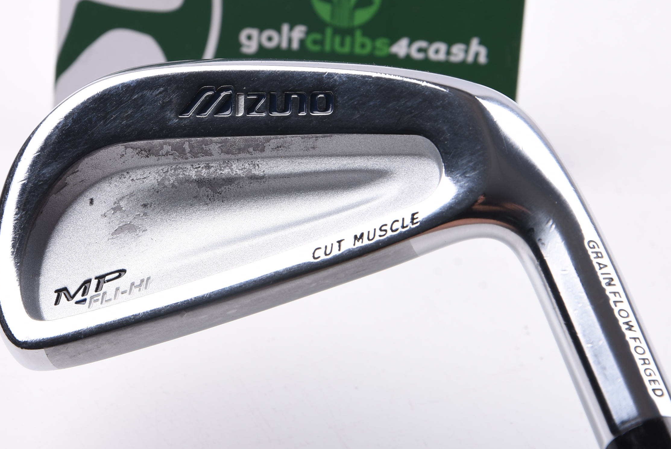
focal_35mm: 212
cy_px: 180
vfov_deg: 6.5
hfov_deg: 9.7
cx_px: 297
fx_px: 3948
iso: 100
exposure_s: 1/160
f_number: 13
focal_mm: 105
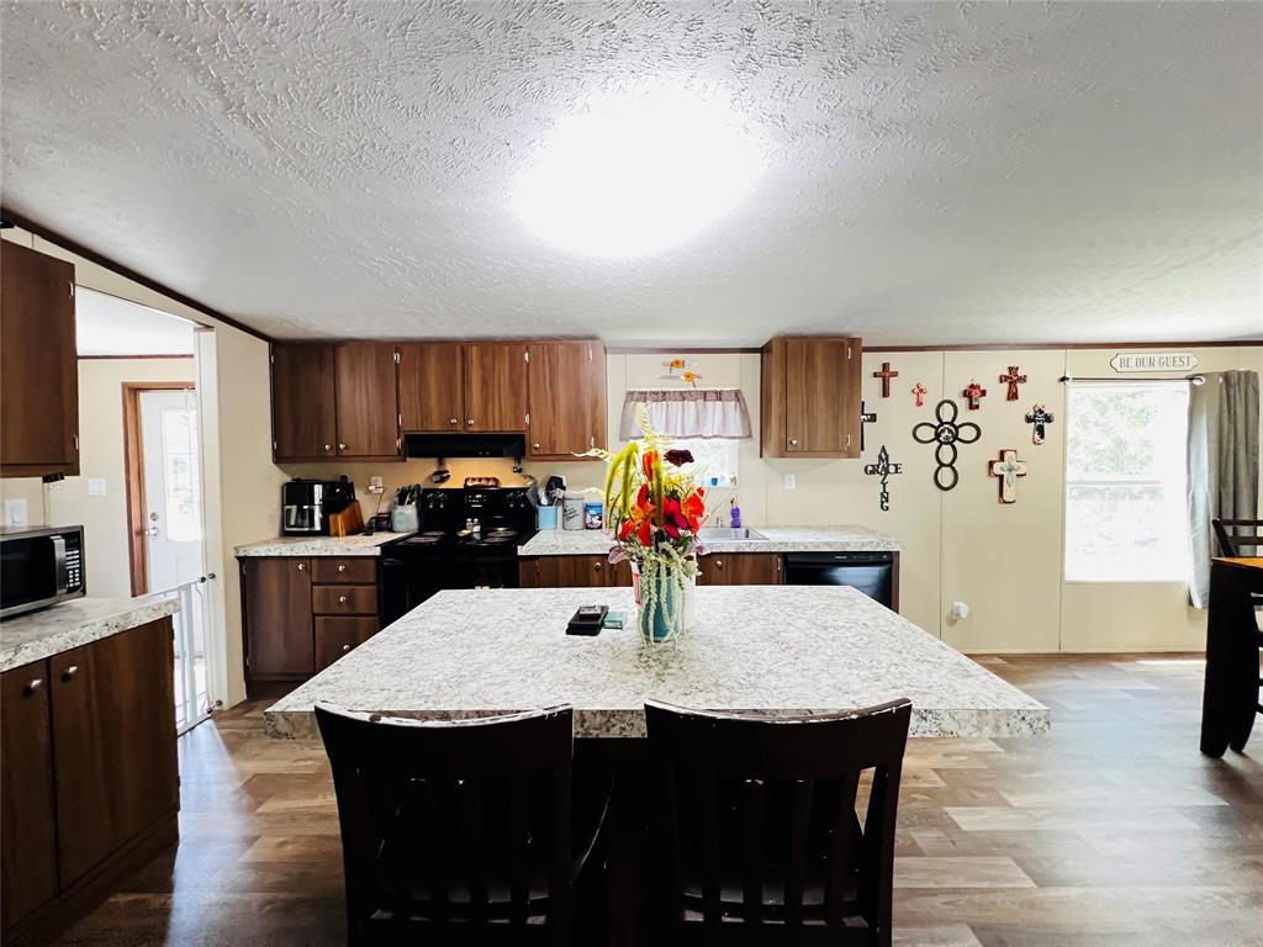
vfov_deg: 89.9
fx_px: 474
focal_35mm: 13
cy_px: 474
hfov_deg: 106.2
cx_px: 632
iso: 640
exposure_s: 1/60
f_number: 1.8
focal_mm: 1.57
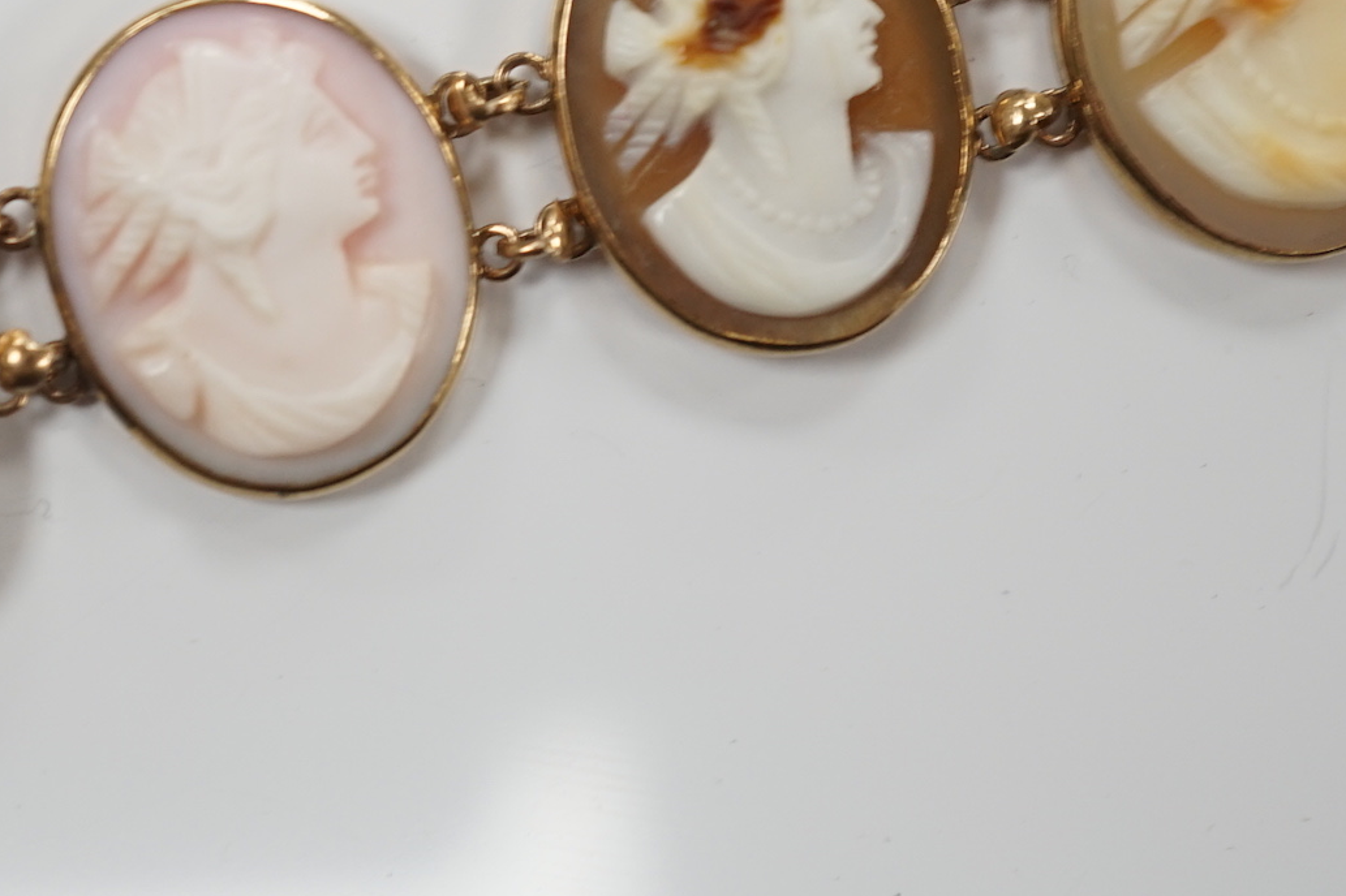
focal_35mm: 98
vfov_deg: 13.9
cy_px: 128
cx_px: 440
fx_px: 3663
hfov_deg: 20.7
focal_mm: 30
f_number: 3.5
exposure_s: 1/60
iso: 250
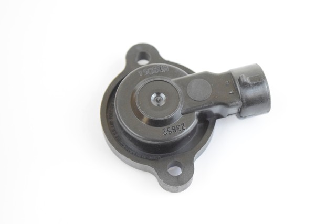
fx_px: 700
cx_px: 168
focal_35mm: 75
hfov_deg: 27.0
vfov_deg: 18.2
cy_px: 112
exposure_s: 1/60
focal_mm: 50
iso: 4500
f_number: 5.6
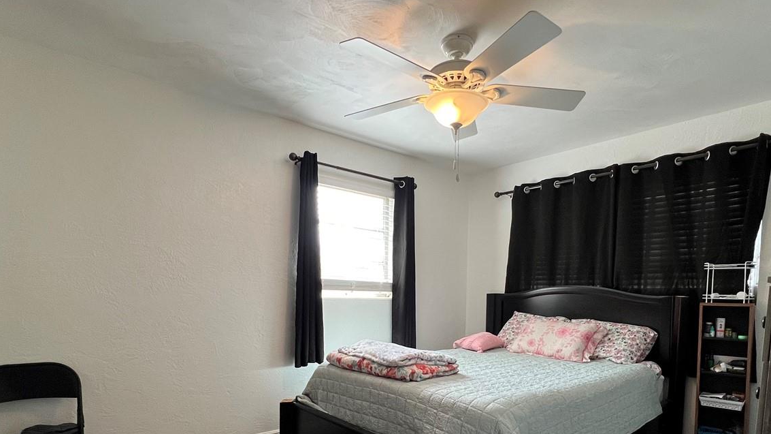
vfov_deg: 53.8
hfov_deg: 86.5
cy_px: 315
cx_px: 412
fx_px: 409
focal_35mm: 20
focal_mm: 1.57
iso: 250
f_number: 1.8
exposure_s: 1/120
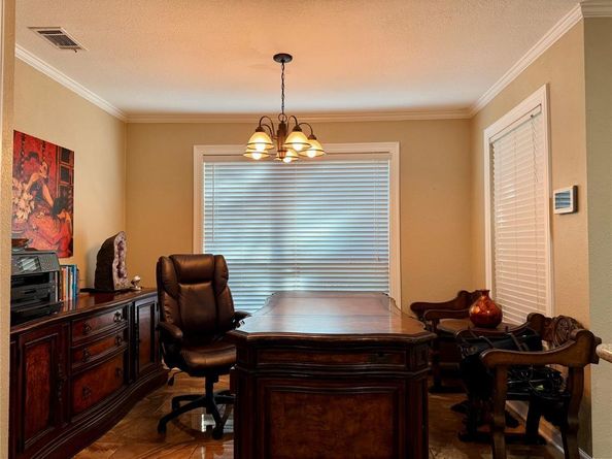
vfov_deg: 56.8
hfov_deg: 71.6
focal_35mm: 24
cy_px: 230
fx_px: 424
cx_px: 306
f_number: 1.78
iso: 160
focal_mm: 6.76
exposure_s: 1/60
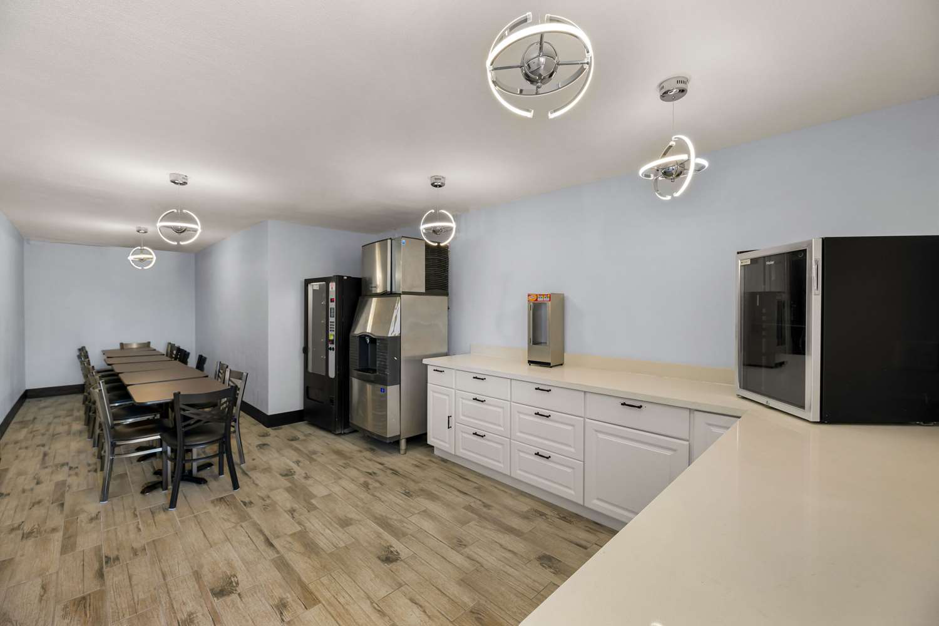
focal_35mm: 14
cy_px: 313
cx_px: 470
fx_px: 365
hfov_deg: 104.3
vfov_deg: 81.2
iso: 400
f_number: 5.6
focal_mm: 14
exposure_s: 1/13
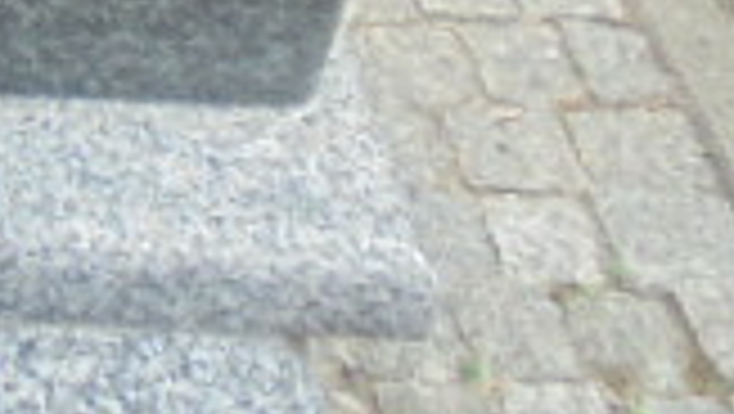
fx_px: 2162
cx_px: -630
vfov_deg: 9.7
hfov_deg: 16.0
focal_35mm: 111
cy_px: -590
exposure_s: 1/100
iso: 100
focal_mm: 4.6
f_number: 3.5
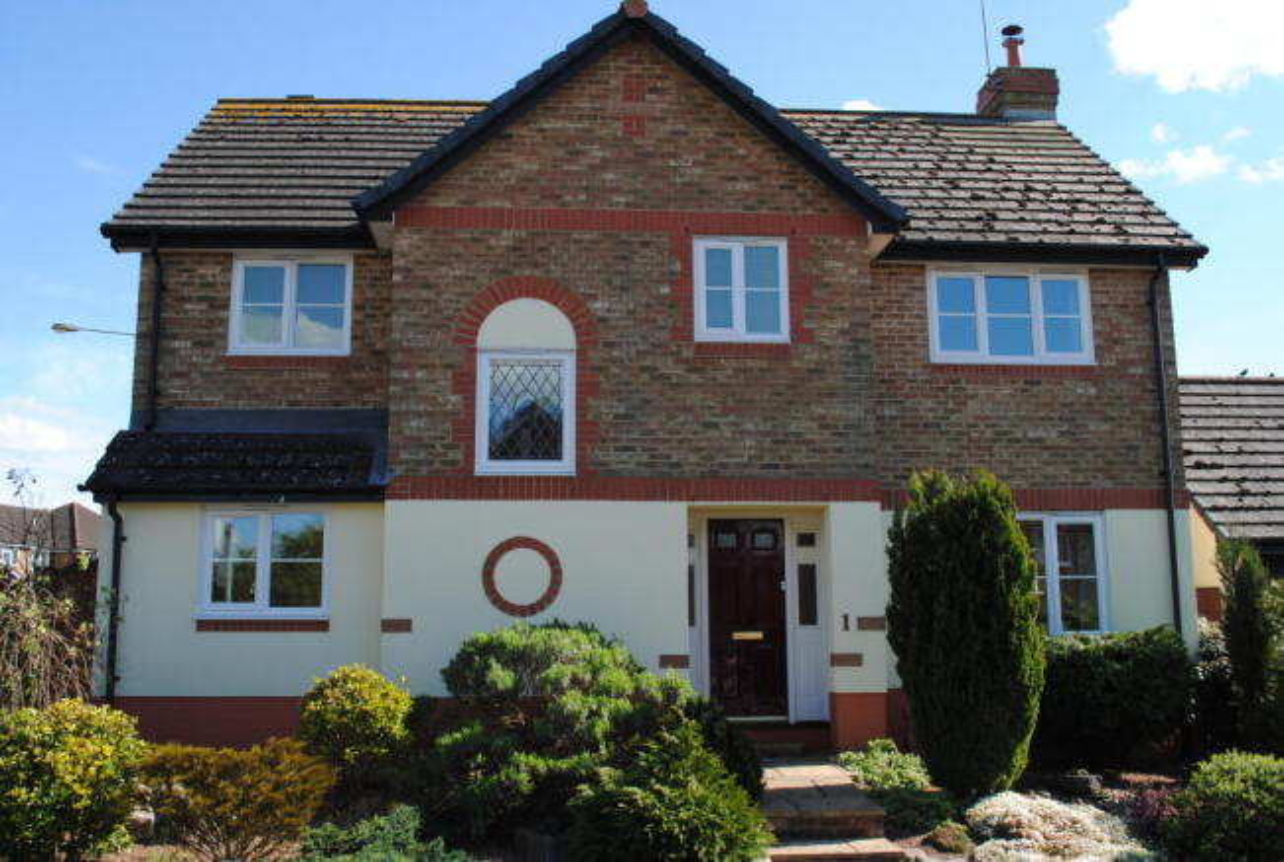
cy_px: 431
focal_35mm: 33
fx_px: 1179
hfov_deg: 57.1
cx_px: 642
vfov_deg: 40.1
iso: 100
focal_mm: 22
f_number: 7.1
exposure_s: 1/200
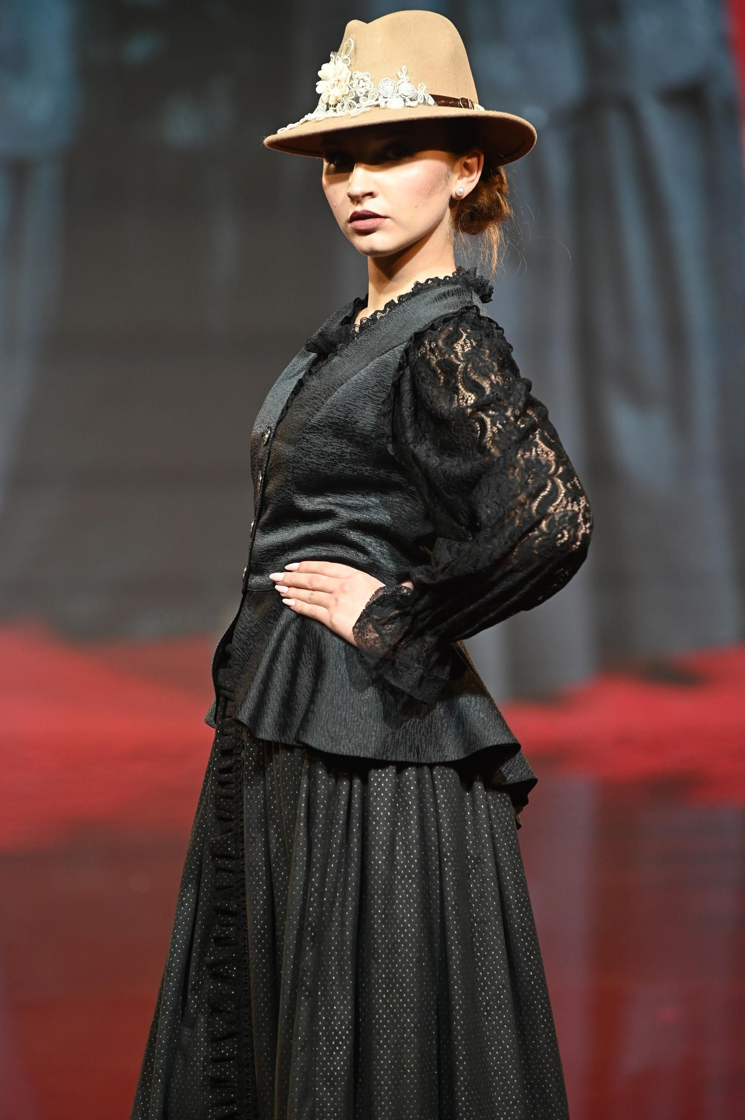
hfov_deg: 7.4
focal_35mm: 185
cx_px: 372
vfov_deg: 11.1
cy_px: 560
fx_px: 5751
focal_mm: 185
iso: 1600
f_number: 4.5
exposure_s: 1/160
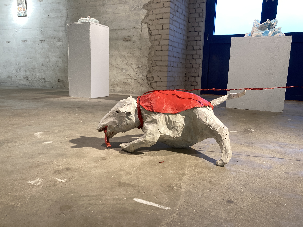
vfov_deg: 49.7
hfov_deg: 63.4
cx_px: 152
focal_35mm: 28
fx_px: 245
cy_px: 114
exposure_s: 1/50
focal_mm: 3.99
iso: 50
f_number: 1.8
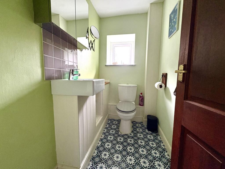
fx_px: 91
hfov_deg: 102.1
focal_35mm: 14
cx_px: 112
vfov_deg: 85.7
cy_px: 84
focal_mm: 2.22
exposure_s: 1/60
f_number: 2.2
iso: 320
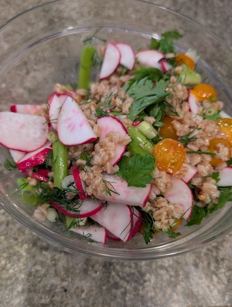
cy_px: 155
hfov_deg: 51.4
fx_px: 240
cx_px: 105
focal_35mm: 27
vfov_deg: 65.2
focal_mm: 6.9
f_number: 1.68
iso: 58
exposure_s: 1/60
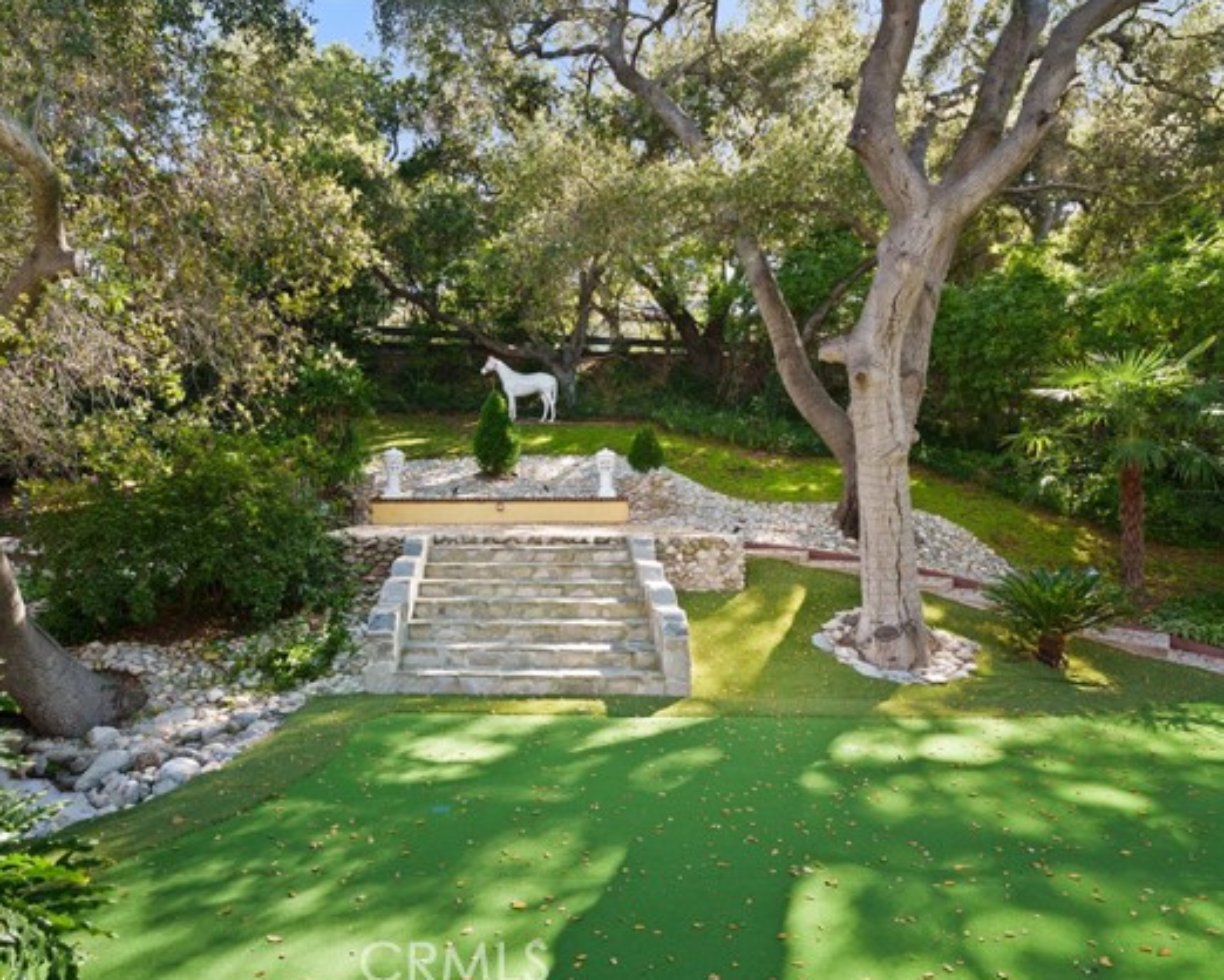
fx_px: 834
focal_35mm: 23
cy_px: 496
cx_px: 551
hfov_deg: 72.4
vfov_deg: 60.9
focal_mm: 20
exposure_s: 1/2
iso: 80
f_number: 8
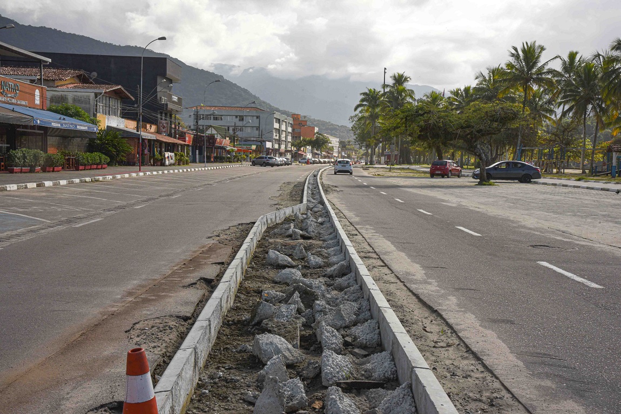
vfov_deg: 29.3
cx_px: 310
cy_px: 207
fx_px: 794
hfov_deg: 42.7
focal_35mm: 46
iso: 200
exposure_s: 1/320
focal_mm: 46
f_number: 20
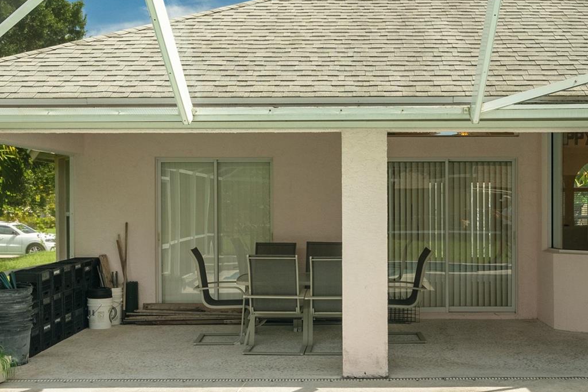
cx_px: 340
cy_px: 234
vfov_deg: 27.0
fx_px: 817
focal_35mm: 50
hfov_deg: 39.5
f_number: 8
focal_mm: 32
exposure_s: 1/640
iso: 2000
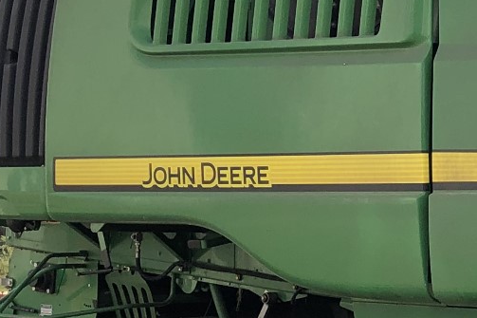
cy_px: 169
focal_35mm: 125
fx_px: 1656
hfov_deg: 14.6
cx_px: 820
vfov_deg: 11.0
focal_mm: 3.99
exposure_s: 1/889
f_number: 1.8
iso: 20
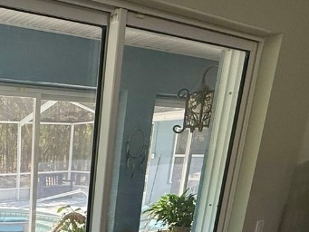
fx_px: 375
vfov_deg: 30.1
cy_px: 266
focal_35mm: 42
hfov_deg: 37.5
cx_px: -30
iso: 80
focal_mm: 2.22
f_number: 2.2
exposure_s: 1/120
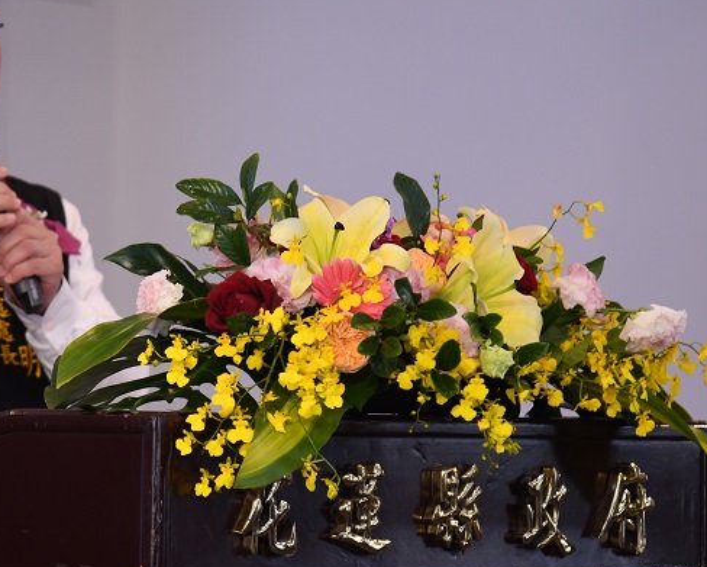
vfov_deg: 6.5
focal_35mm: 238
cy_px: 226
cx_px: 193
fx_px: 4983
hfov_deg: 8.1
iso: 1000
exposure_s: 1/200
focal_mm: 120
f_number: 4
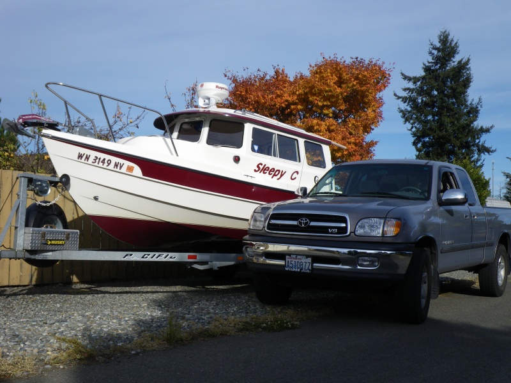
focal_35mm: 42
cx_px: 256
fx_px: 620
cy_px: 192
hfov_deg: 44.8
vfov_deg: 34.3
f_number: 5
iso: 50
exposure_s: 1/320
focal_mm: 7.5
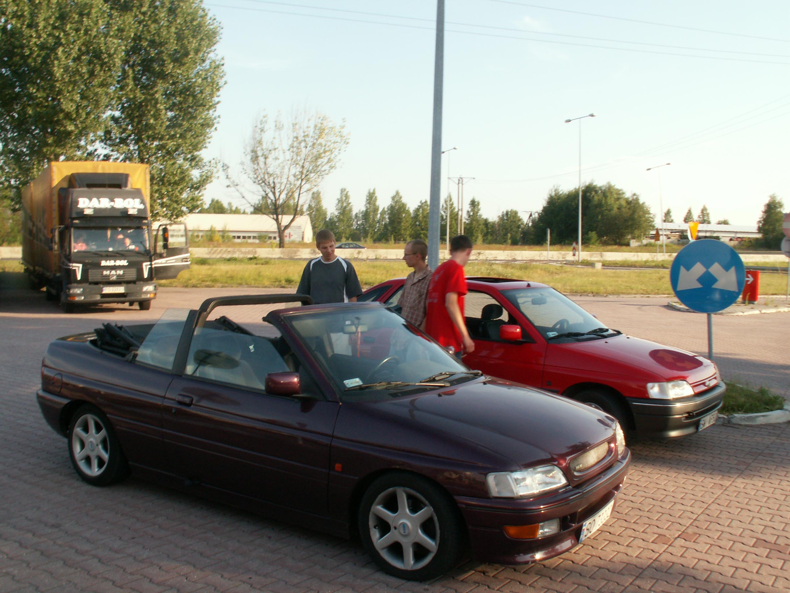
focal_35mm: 35
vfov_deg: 40.7
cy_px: 296
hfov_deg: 52.6
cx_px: 395
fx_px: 799
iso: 50
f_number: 8
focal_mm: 5.86
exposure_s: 1/50
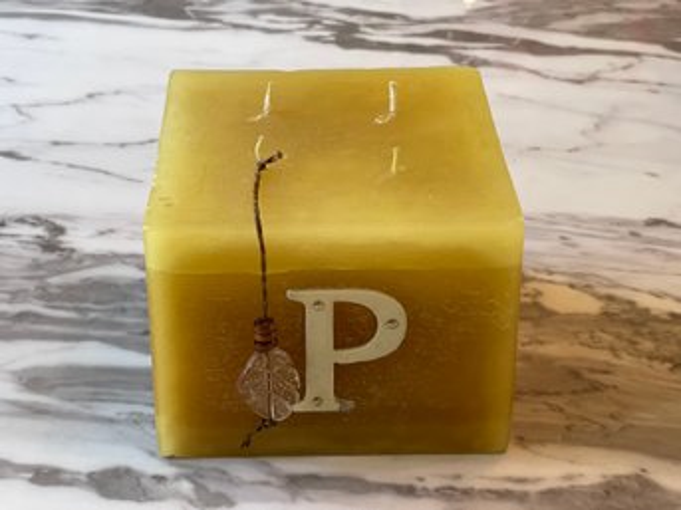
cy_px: 255
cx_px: 340
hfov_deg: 30.3
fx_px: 1259
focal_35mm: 64
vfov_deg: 22.9
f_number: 2.2
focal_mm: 7.5
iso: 320
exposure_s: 1/60
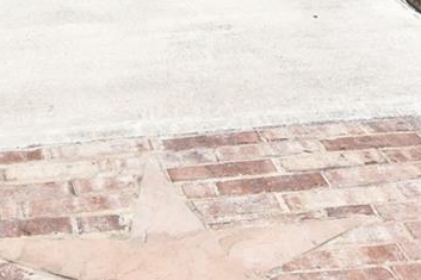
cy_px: -262
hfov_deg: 23.2
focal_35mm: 87
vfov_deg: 13.6
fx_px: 1017
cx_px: 110
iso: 200
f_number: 10
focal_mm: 10
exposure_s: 1/400
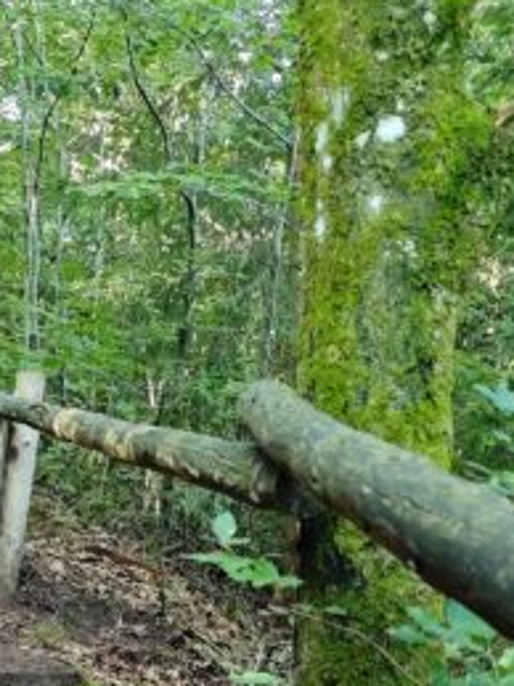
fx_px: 1803
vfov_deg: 19.1
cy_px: 1004
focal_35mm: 91
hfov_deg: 16.1
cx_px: 103
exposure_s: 1/301
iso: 1600
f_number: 1.63
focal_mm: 8.72
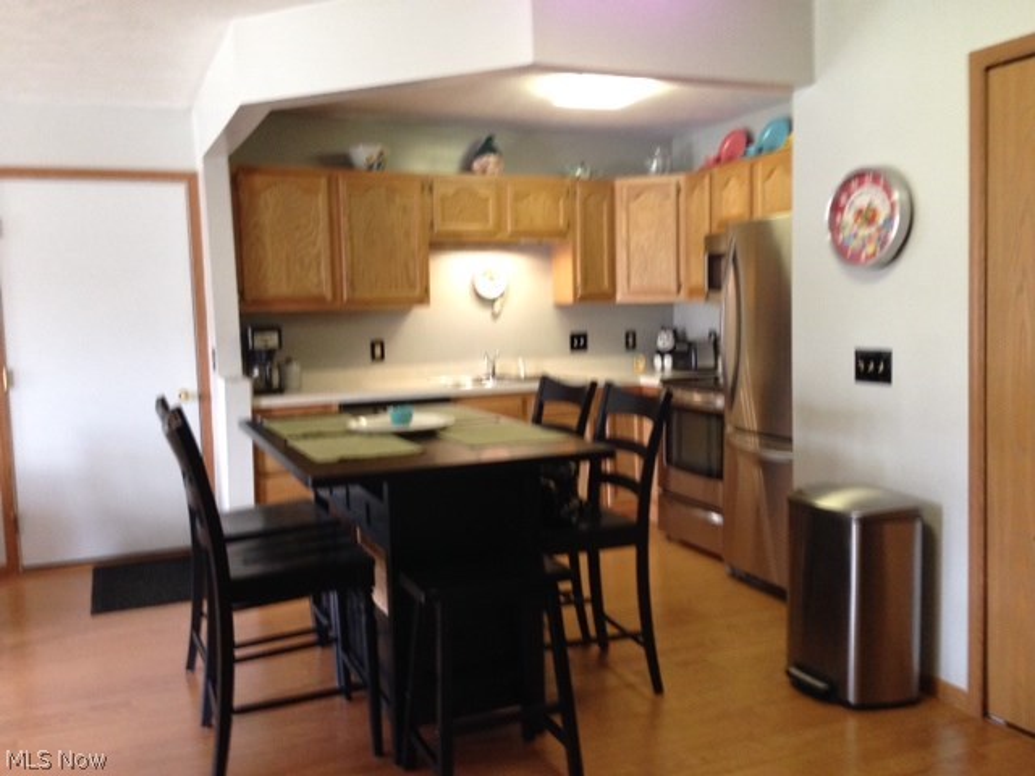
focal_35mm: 33
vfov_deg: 42.9
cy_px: 388
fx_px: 987
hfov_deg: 55.4
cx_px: 518
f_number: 2.4
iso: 250
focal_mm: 4.12
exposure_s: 1/20
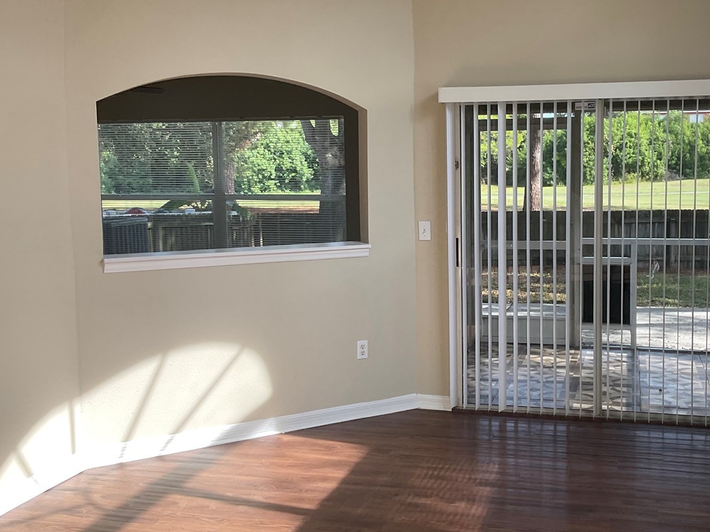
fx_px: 862
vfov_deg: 34.3
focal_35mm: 42
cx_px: 449
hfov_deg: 44.4
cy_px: 244
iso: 16
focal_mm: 3
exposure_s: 1/145
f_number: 1.8
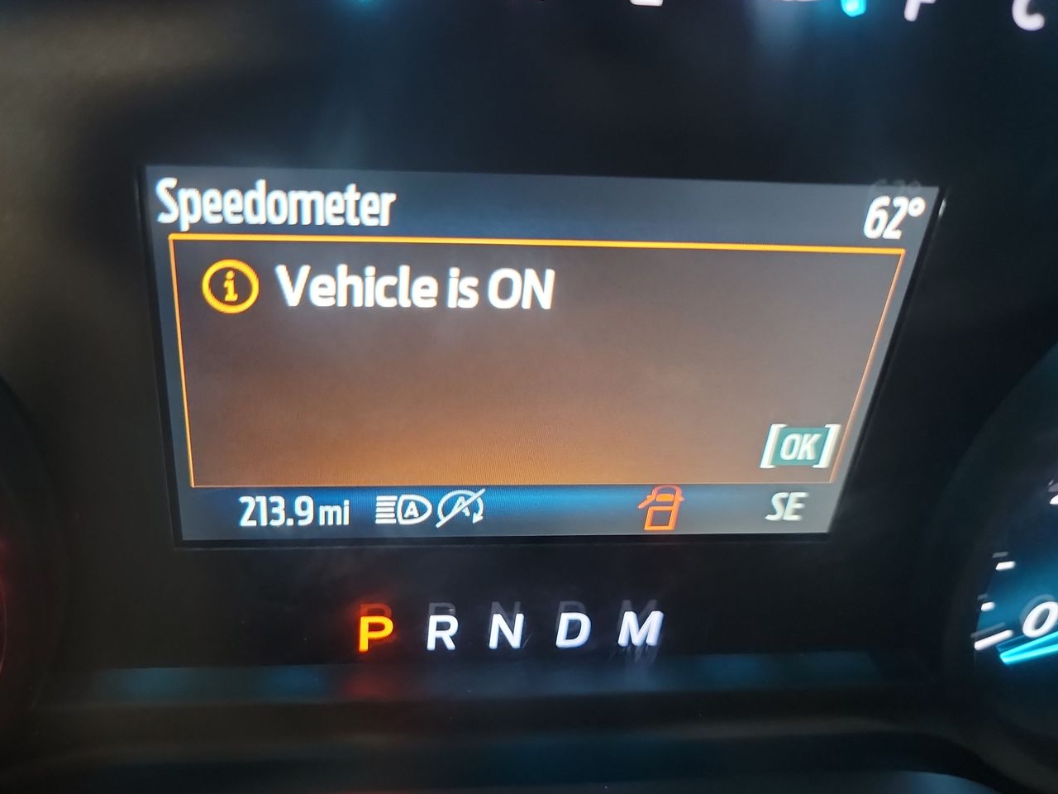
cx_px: 417
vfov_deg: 46.7
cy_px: 445
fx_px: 917
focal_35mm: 30
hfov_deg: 59.4
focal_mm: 6.7
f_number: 1.8
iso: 1031
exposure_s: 1/14
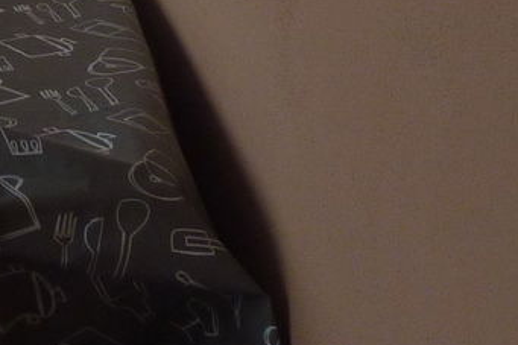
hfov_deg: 14.1
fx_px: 1755
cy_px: -313
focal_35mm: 122
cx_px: -523
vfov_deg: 10.4
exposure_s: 1/30
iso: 125
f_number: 3.3
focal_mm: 4.1
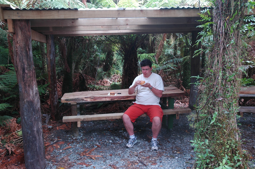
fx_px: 265
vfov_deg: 35.4
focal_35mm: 38
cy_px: 84
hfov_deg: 51.3
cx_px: 128
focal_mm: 25
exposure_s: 1/60
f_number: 4
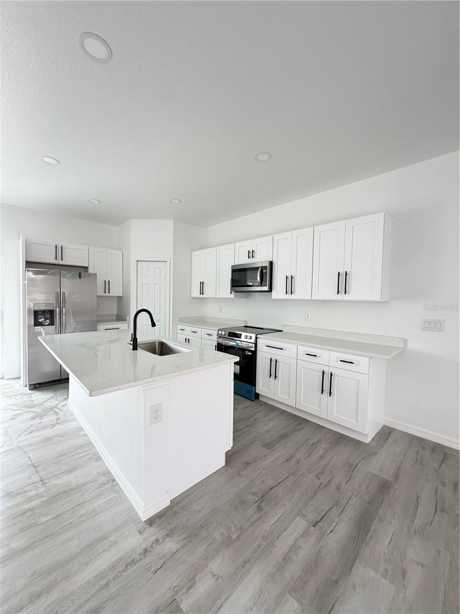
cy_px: 307
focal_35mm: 14
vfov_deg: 102.1
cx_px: 230
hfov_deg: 85.7
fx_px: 248
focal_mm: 2.22
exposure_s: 1/110
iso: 320
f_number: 2.2
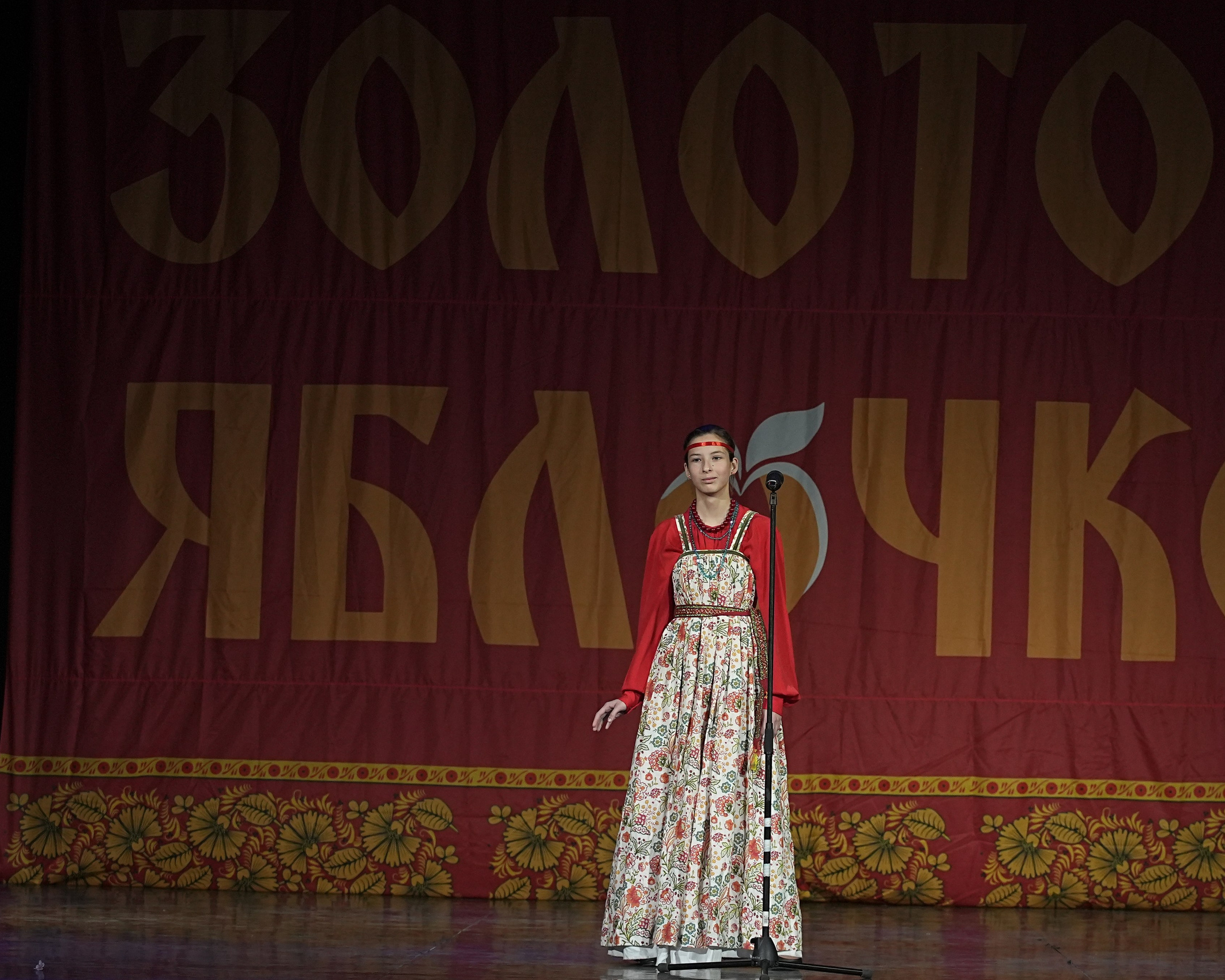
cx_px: 681
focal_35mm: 147
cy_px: 491
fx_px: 5330
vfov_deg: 10.5
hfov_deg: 13.1
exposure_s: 1/400
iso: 2000
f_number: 4
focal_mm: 87
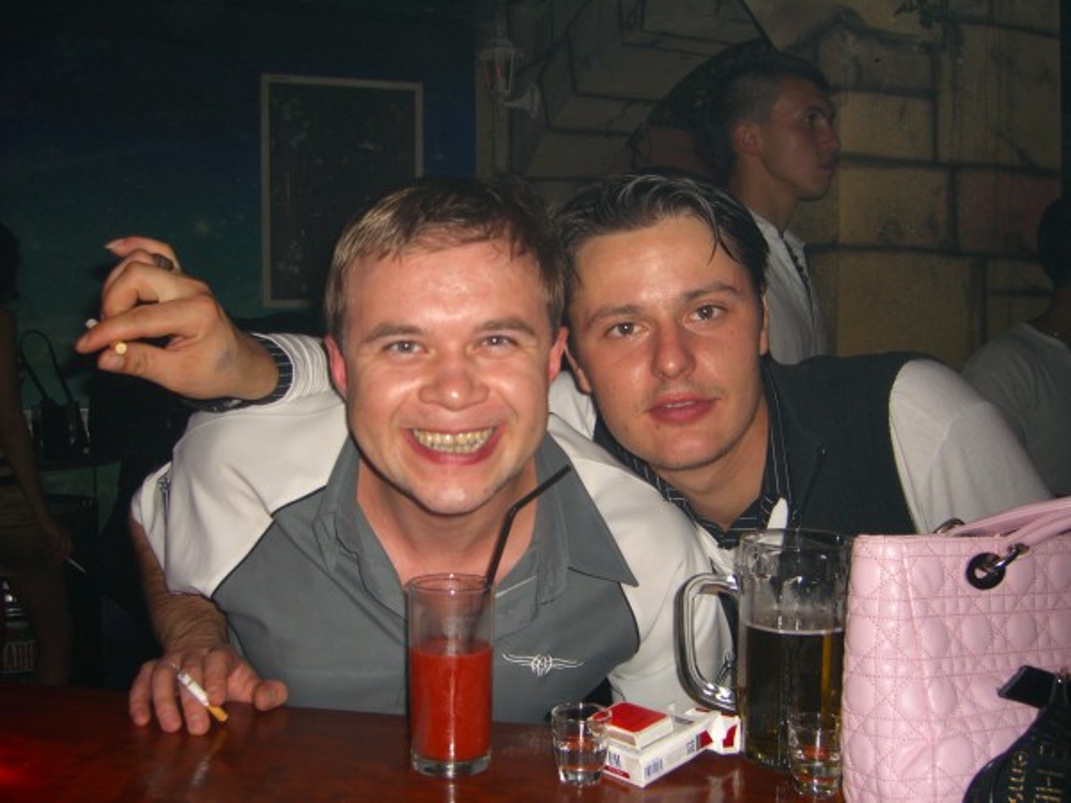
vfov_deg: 37.7
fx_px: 1176
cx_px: 536
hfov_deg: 49.0
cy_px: 402
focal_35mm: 38
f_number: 2.8
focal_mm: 7.9
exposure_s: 1/60
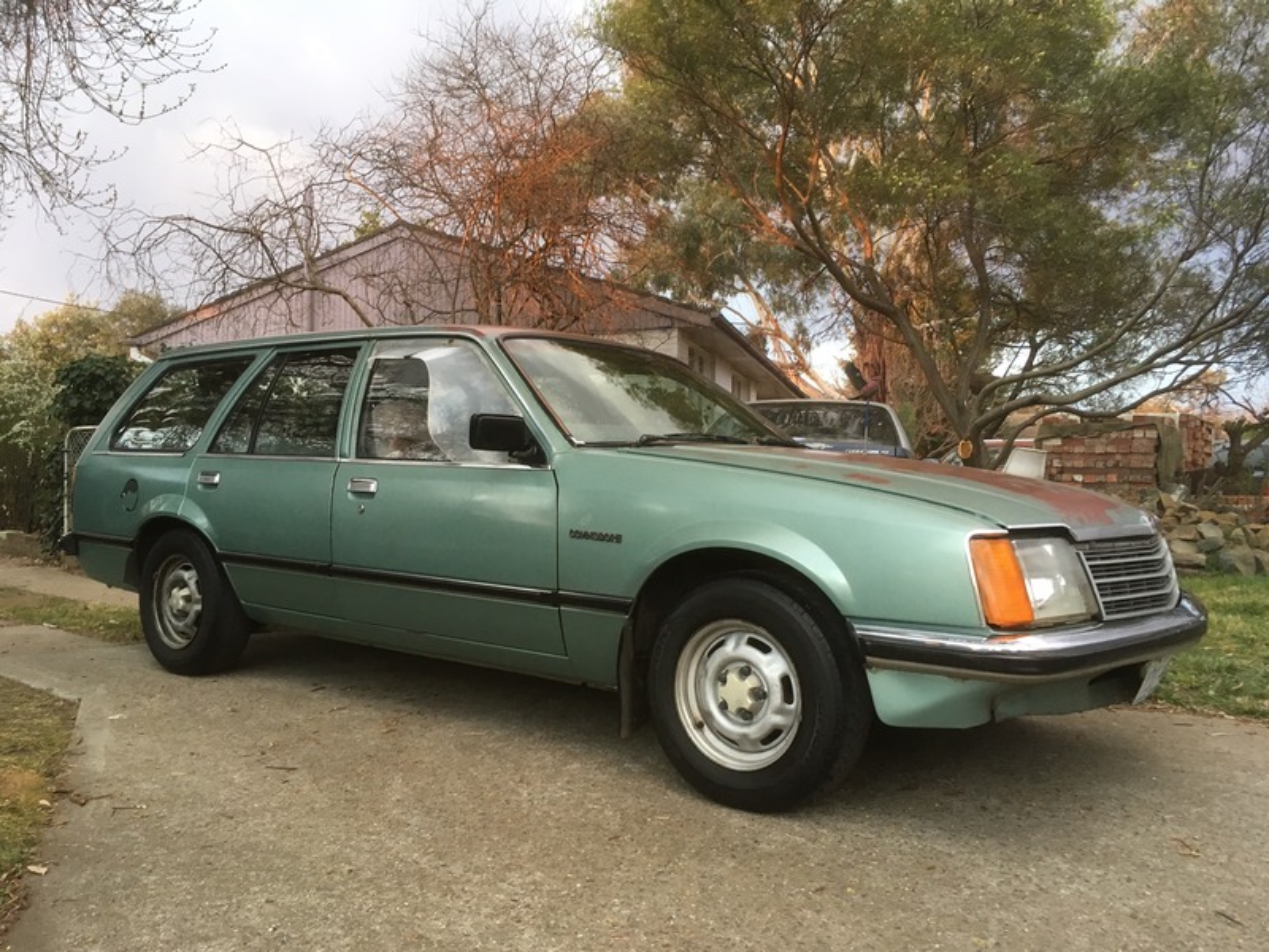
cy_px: 476
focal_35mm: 29
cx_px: 634
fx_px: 1063
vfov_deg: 48.2
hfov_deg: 61.7
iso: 100
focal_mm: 4.15
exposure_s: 1/33
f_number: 2.2
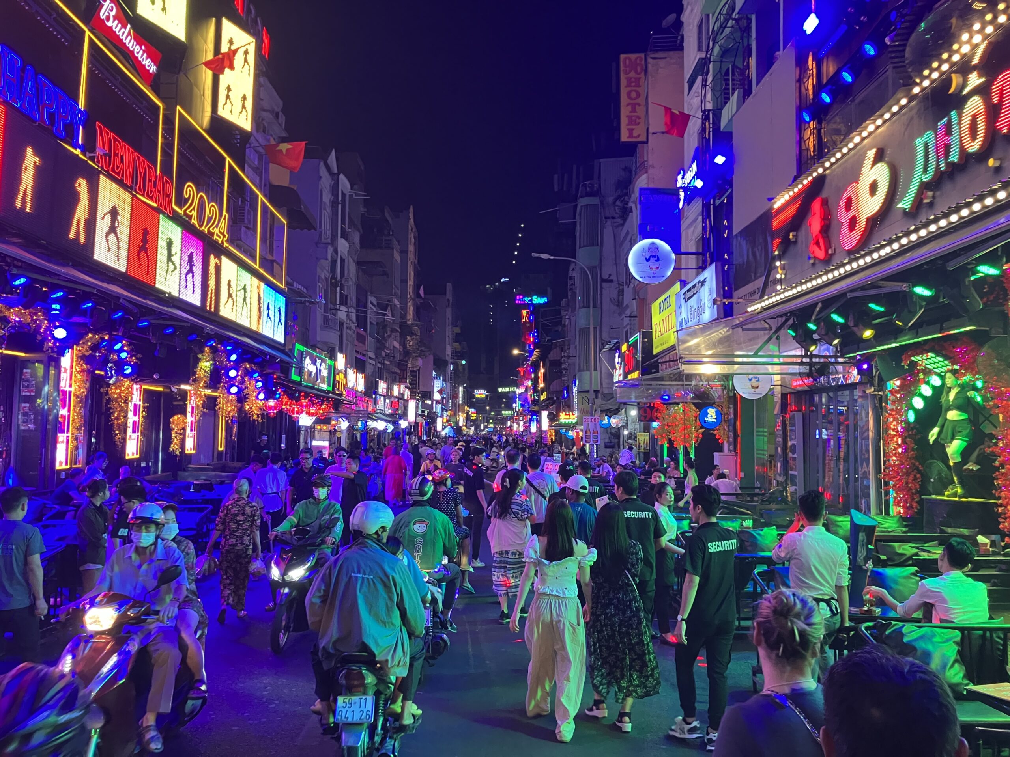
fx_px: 817
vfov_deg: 49.7
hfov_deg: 63.4
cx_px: 505
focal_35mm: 28
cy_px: 378
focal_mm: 3.99
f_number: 1.8
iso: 160
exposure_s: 1/50
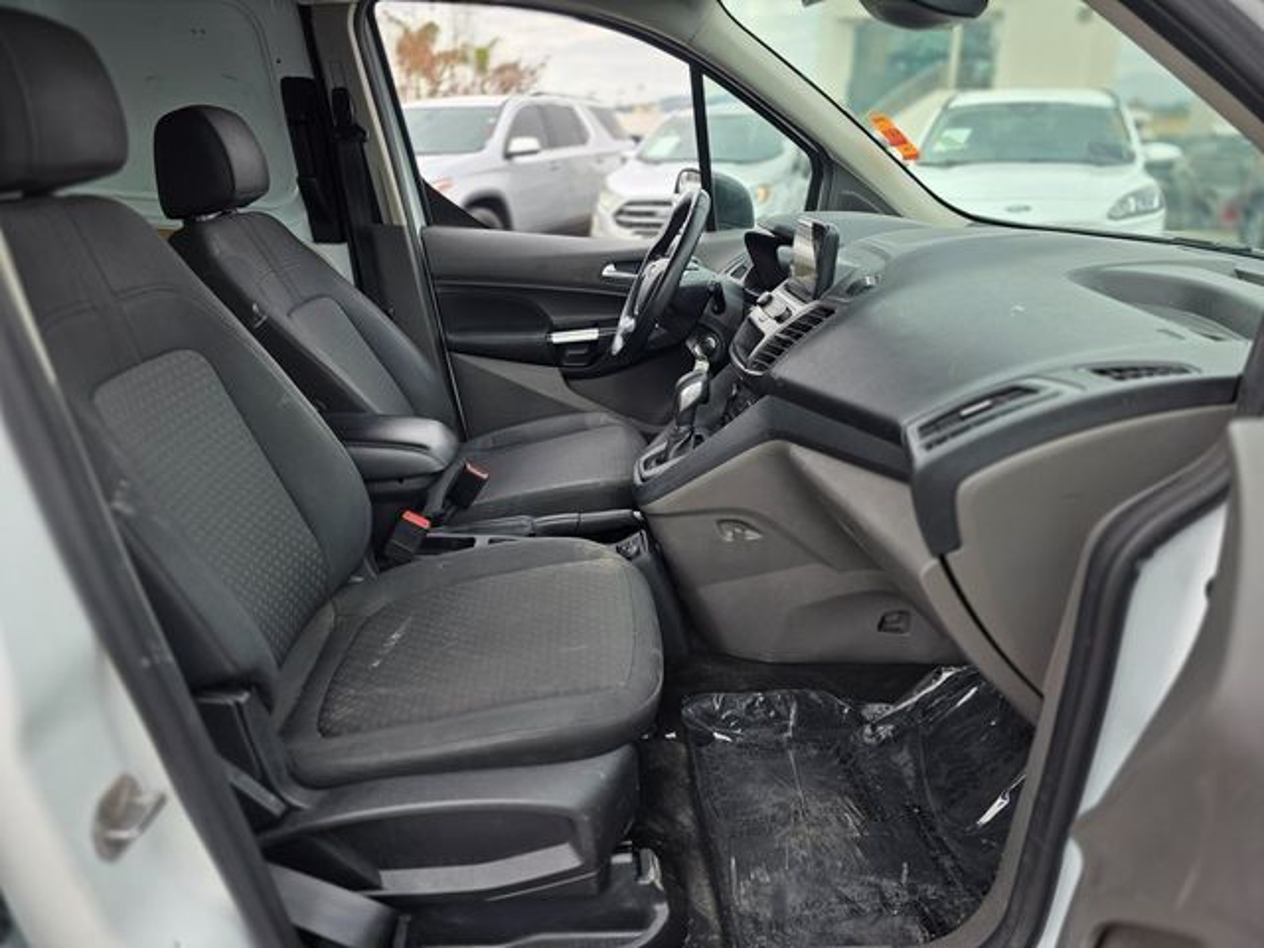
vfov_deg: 58.9
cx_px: 632
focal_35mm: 23
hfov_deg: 73.9
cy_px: 474
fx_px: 840
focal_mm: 6.3
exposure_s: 1/359
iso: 40
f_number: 1.7
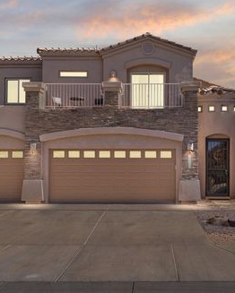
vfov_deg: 42.9
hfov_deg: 34.7
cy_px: 147
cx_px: 147
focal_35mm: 43
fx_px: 373
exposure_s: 1/160
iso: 320
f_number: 9
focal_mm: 30
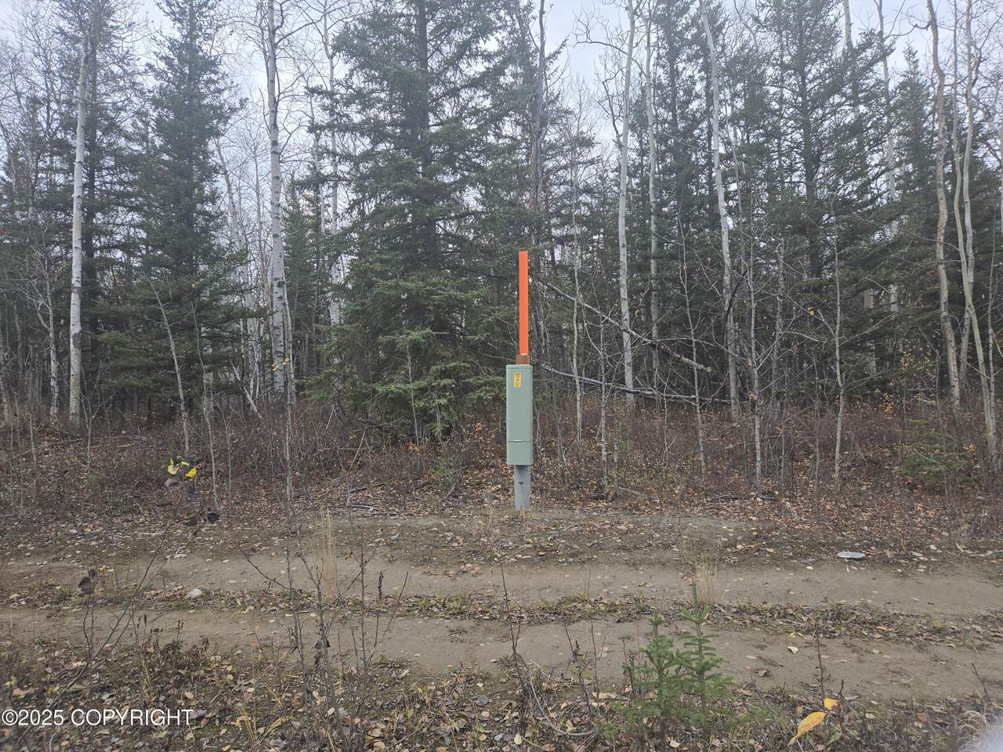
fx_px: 666
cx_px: 502
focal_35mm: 23
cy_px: 376
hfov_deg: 73.9
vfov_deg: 58.9
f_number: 1.8
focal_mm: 5.4
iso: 25
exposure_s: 1/235
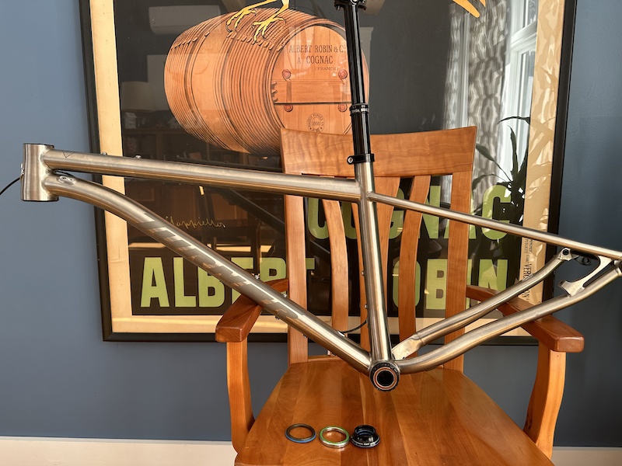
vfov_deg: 56.8
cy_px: 233
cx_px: 311
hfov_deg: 71.6
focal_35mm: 24
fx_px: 431
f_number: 1.78
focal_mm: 6.86
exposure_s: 1/121
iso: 64
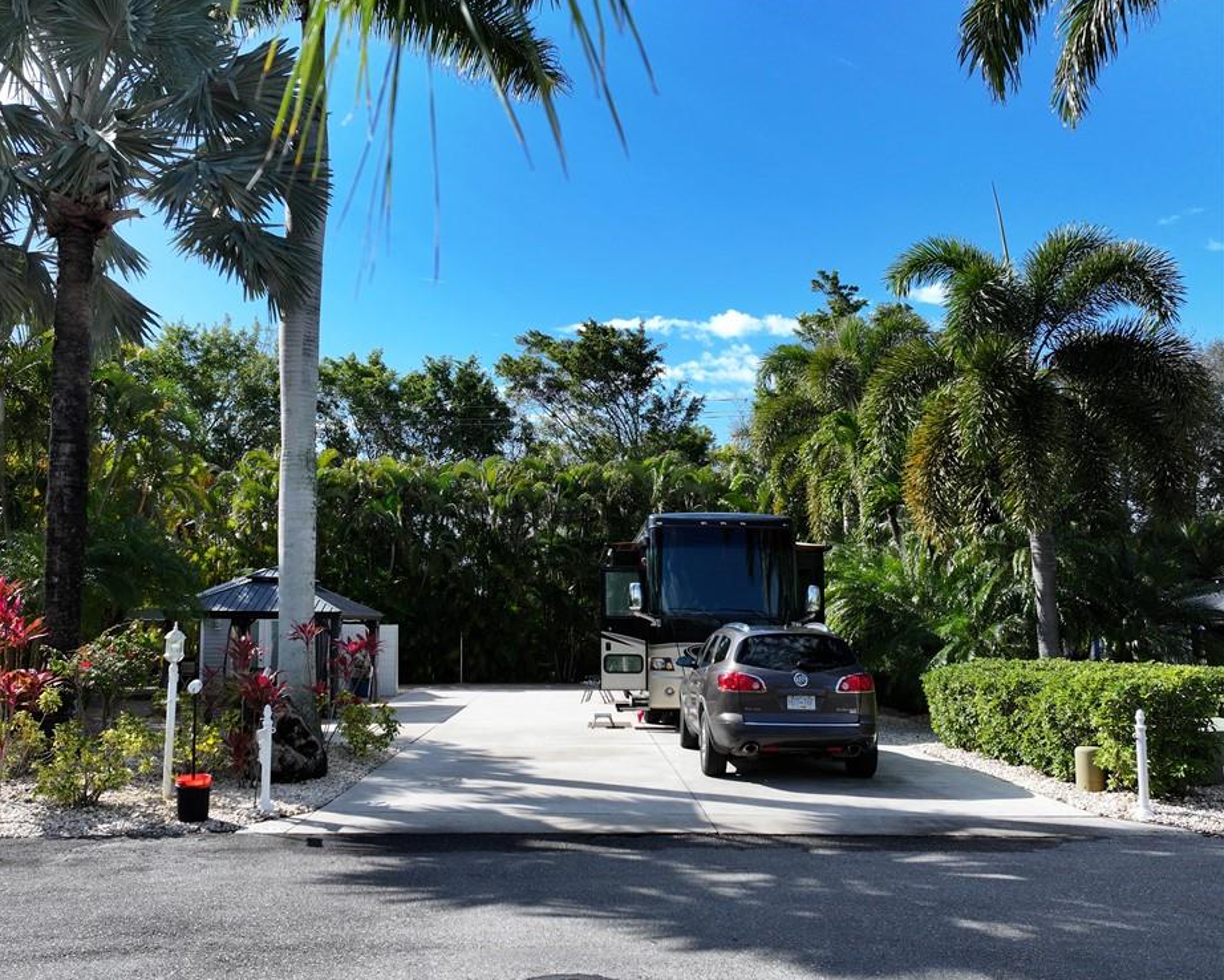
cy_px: 491
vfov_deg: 54.9
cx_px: 546
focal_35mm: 26
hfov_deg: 65.8
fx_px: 942
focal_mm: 12.29
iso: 130
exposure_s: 1/2000
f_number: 2.8
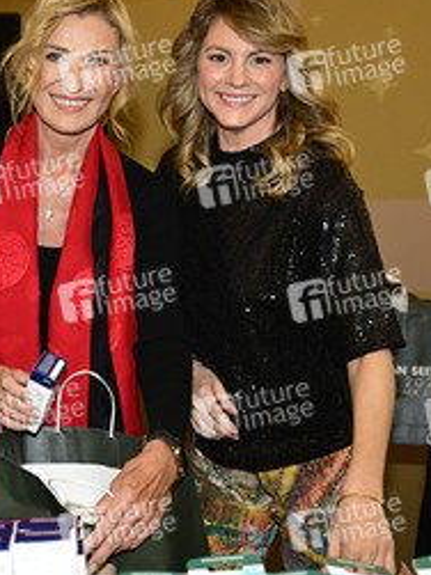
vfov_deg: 33.2
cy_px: 238
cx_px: 56
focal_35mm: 58
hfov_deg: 24.6
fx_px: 961
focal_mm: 33.5
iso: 2500
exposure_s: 1/200
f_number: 5.6
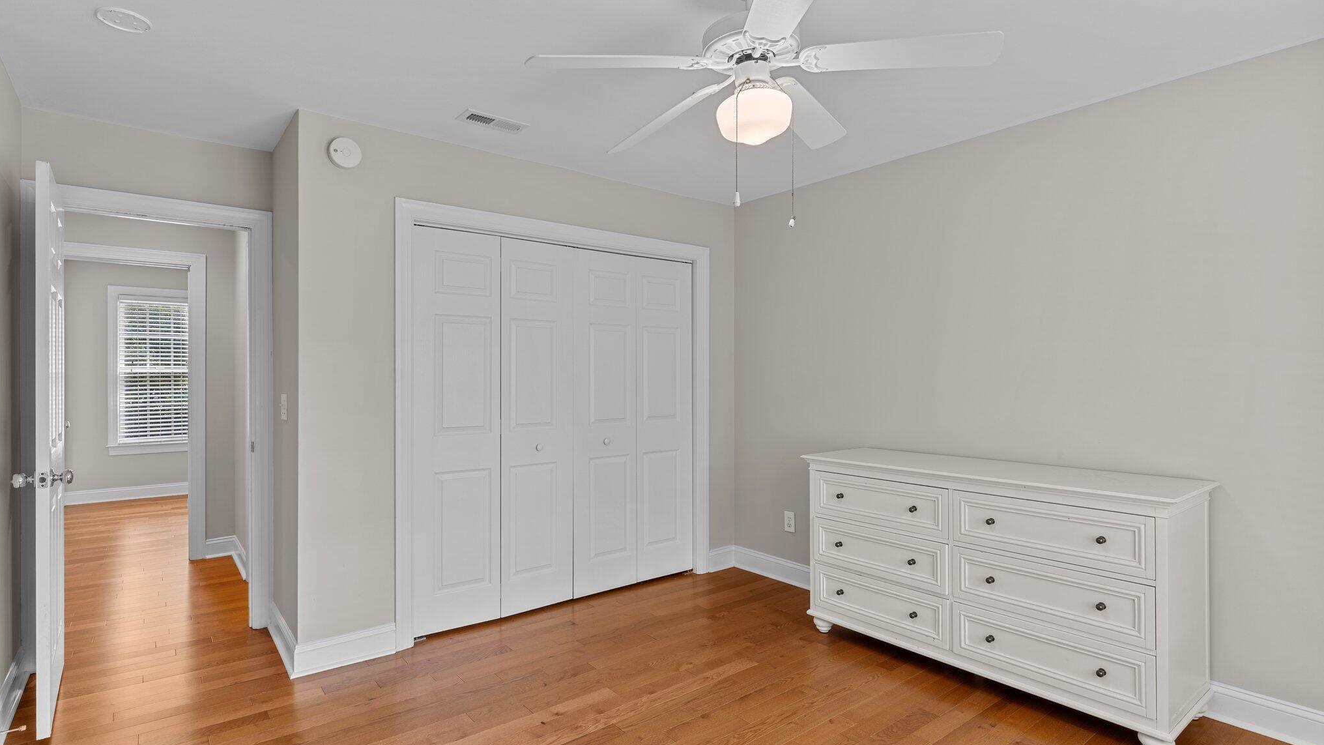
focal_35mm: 19
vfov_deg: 58.3
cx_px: 661
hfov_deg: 89.6
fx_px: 667
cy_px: 383
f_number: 8
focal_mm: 18
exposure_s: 1.3
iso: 125
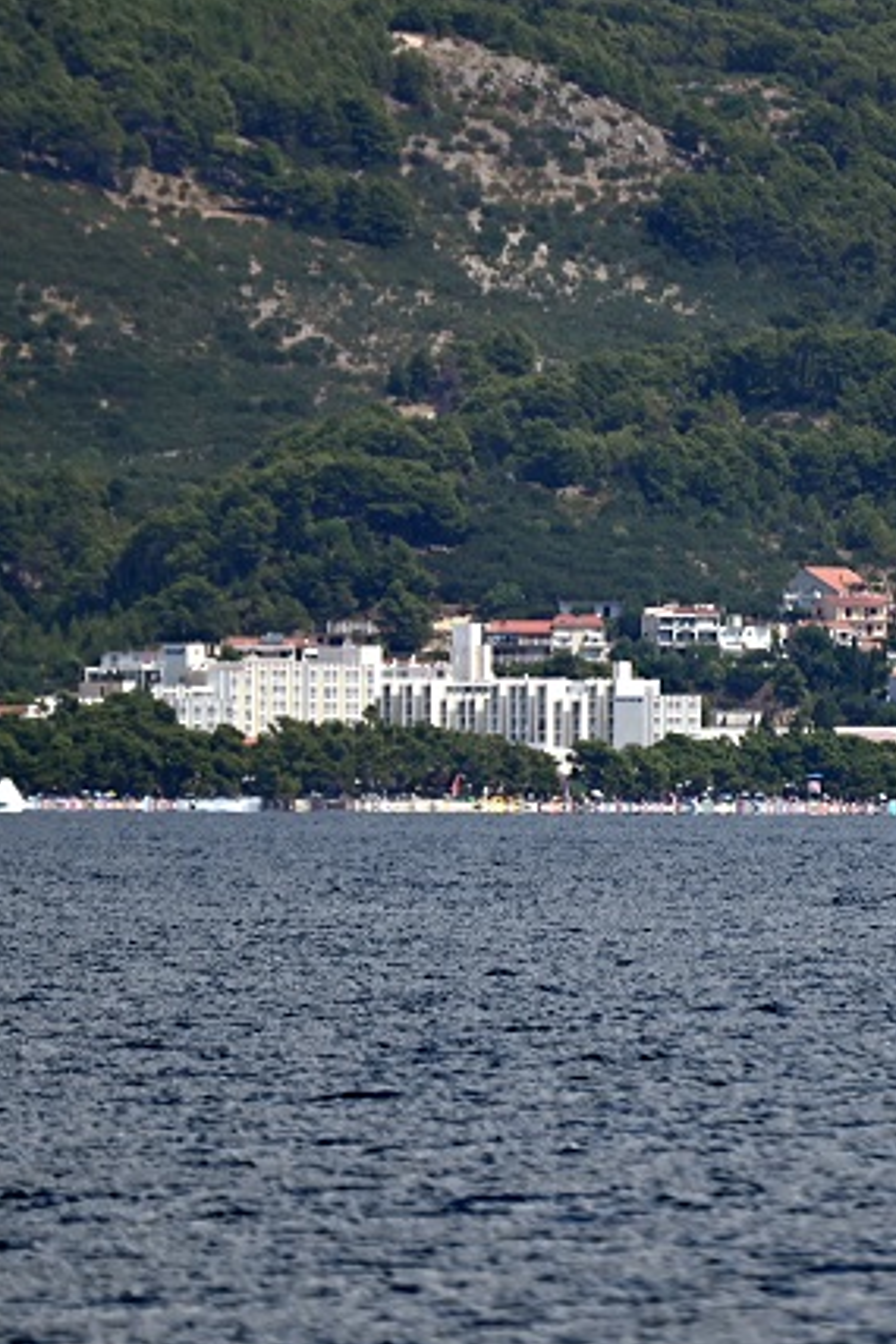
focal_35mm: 703
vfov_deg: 2.9
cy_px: 675
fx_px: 26222
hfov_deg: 2.0
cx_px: 657
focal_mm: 300
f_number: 5.6
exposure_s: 1/640
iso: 100
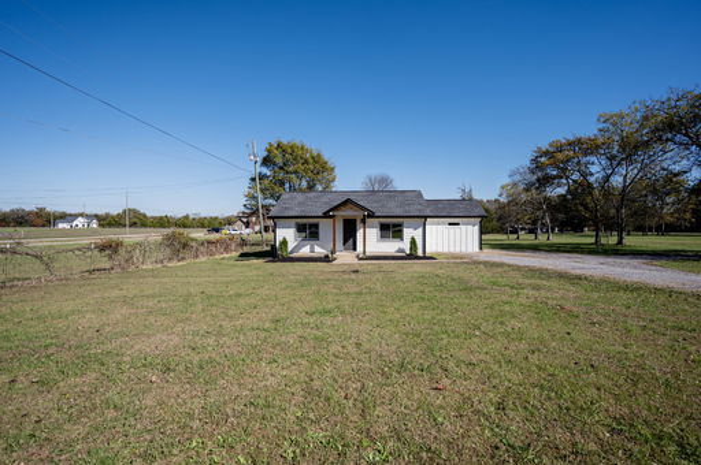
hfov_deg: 93.3
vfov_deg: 70.3
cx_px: 350
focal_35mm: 17
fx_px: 331
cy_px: 232
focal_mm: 17
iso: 125
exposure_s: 1/1250
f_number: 4
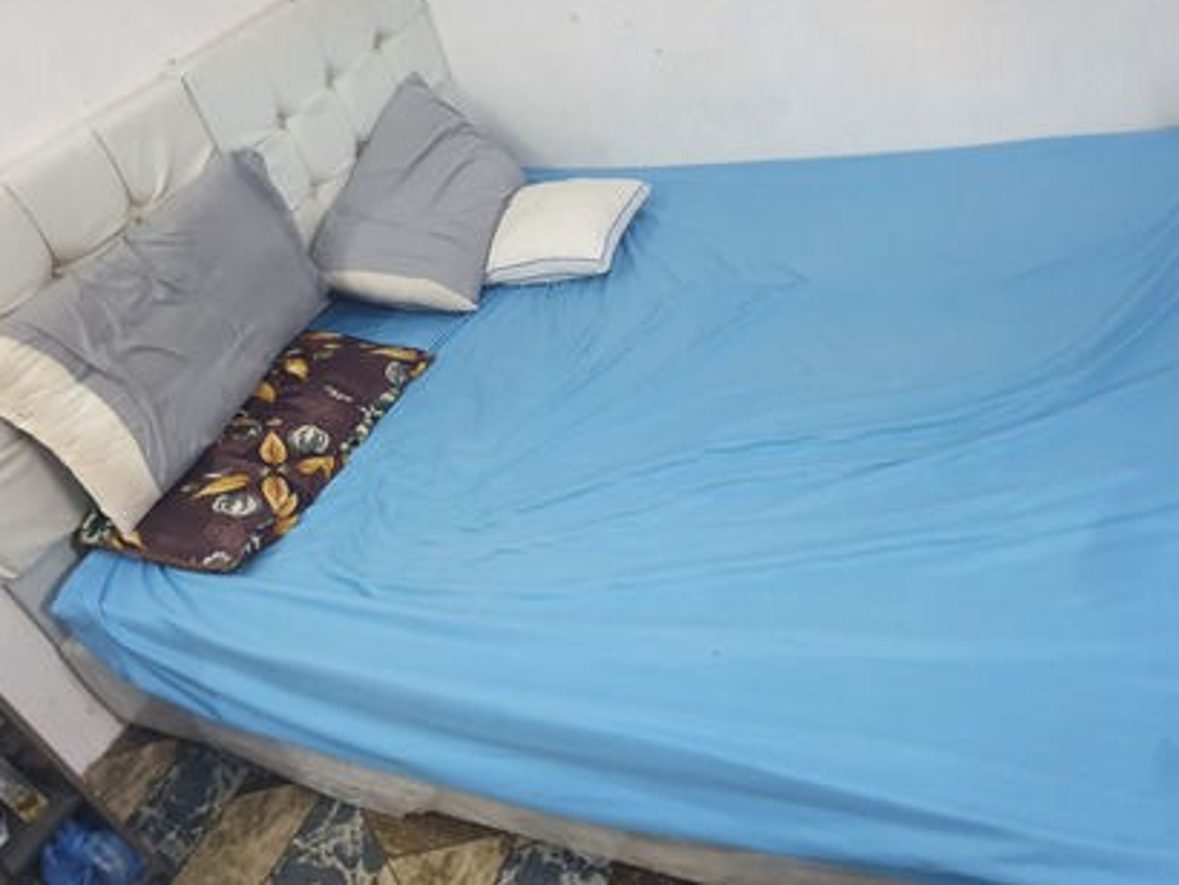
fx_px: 988
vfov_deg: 48.2
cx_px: 625
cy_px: 404
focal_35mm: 29
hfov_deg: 61.6
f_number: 1.5
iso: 320
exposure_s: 1/50
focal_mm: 4.32
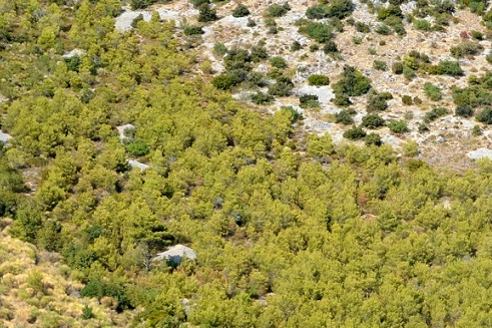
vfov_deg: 9.1
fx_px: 2049
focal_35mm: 150
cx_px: 499
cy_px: 198
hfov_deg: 13.5
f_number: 7.1
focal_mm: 32
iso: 100
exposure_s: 1/200
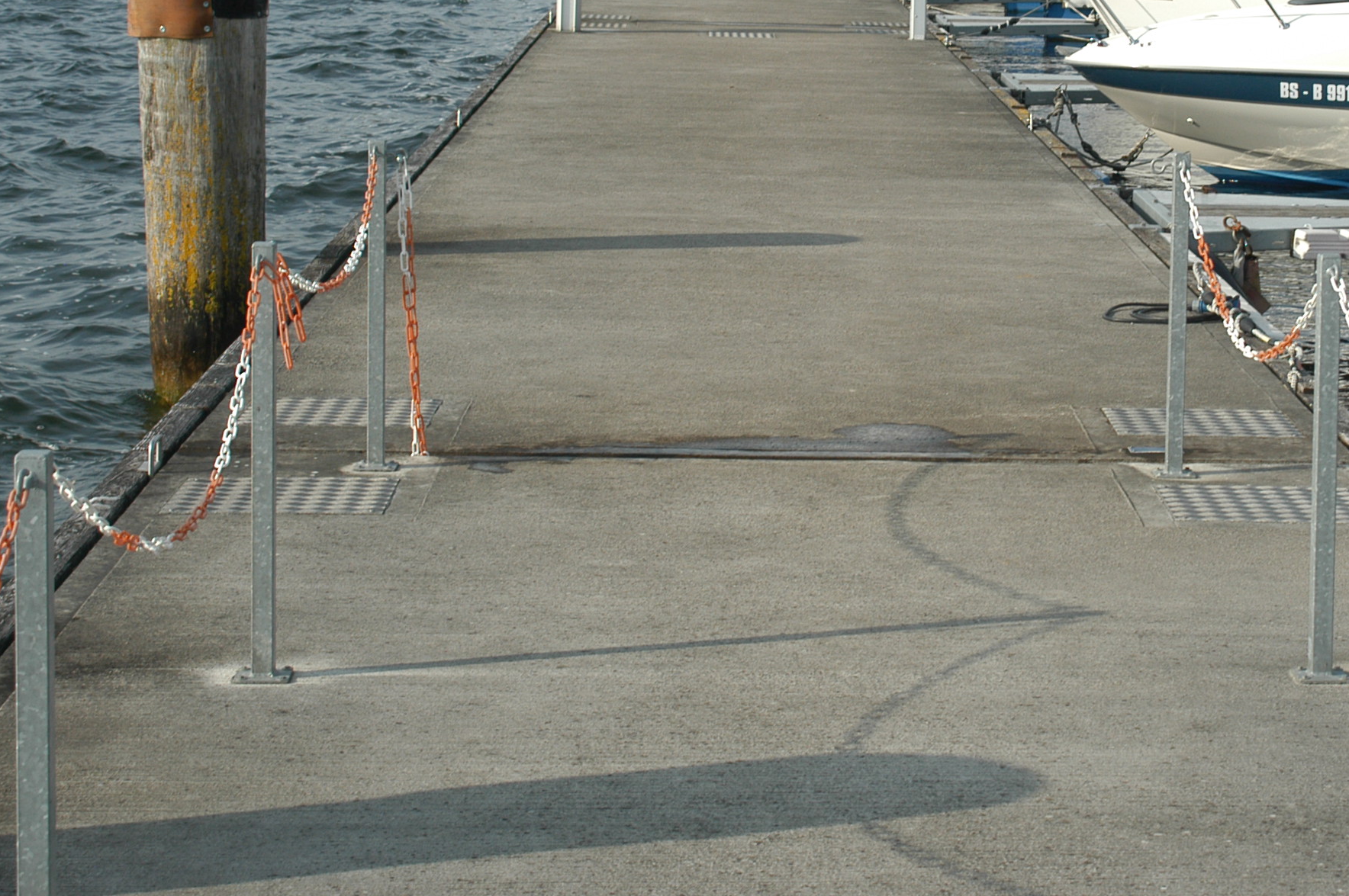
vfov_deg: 14.0
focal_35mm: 97
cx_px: 997
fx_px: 3631
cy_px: 176
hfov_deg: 20.9
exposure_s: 1/320
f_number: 9
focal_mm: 38
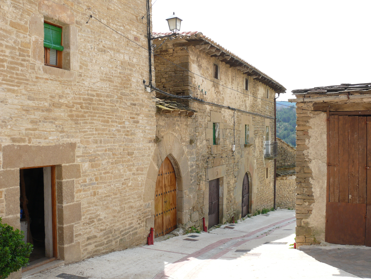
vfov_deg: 40.7
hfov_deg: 52.6
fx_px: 375
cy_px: 140
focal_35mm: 35
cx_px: 186
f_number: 5.6
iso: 100
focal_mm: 7.4
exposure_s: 1/200
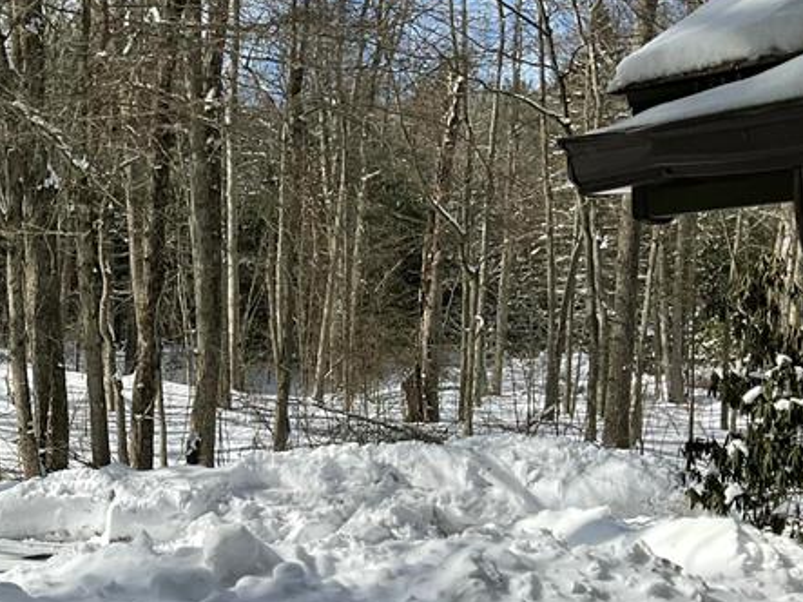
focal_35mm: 67
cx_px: 16
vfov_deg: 21.9
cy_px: 381
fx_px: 1554
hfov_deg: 27.5
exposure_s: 1/2427
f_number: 1.8
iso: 25
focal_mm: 3
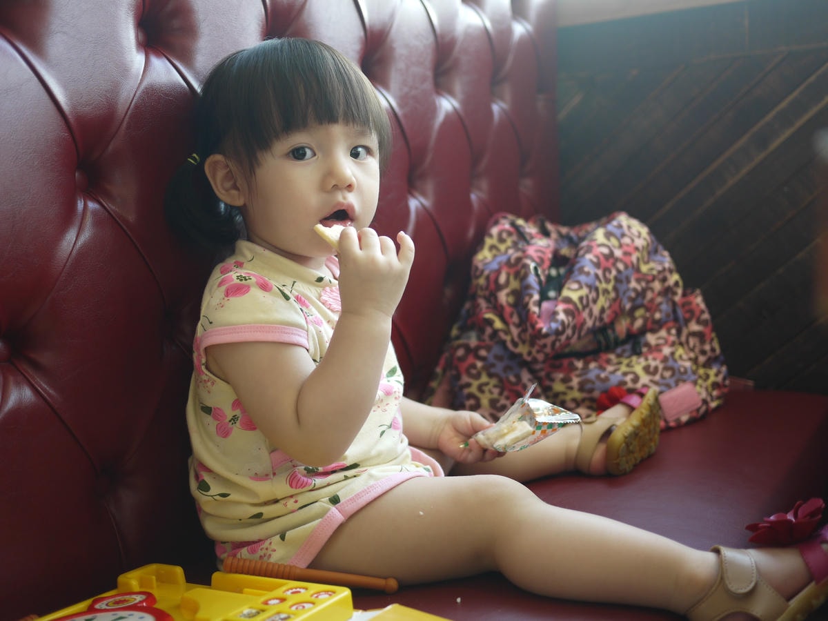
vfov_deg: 36.0
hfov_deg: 46.8
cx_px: 414
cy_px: 310
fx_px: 957
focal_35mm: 40
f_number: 1.7
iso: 160
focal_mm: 20
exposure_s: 1/100
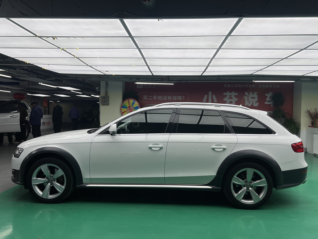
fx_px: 239
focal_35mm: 26
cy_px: 120
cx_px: 159
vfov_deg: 53.1
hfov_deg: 67.3
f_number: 1.5
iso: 50
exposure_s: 1/1159
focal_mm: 5.7
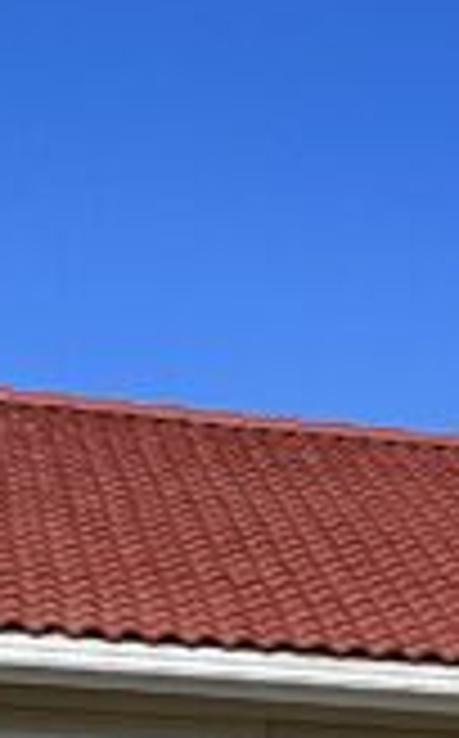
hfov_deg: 5.9
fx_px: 3194
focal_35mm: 159
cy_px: 1562
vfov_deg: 11.6
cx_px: 2246
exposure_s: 1/9709
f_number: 1.78
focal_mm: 6.86
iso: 80
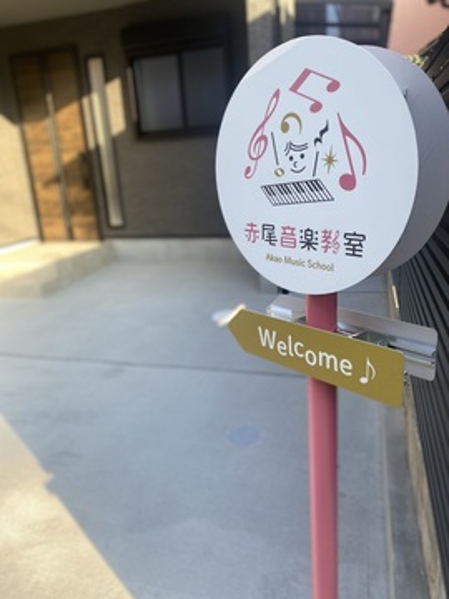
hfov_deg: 53.1
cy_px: 300
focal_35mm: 26
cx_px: 224
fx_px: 450
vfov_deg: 67.3
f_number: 1.8
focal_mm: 4.25
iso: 32
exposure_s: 1/389
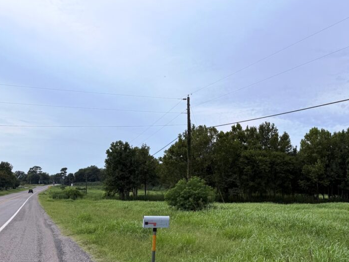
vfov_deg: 40.1
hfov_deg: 51.8
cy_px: 178
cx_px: 228
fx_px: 353
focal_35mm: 35
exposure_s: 1/6173
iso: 80
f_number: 1.78
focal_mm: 6.76
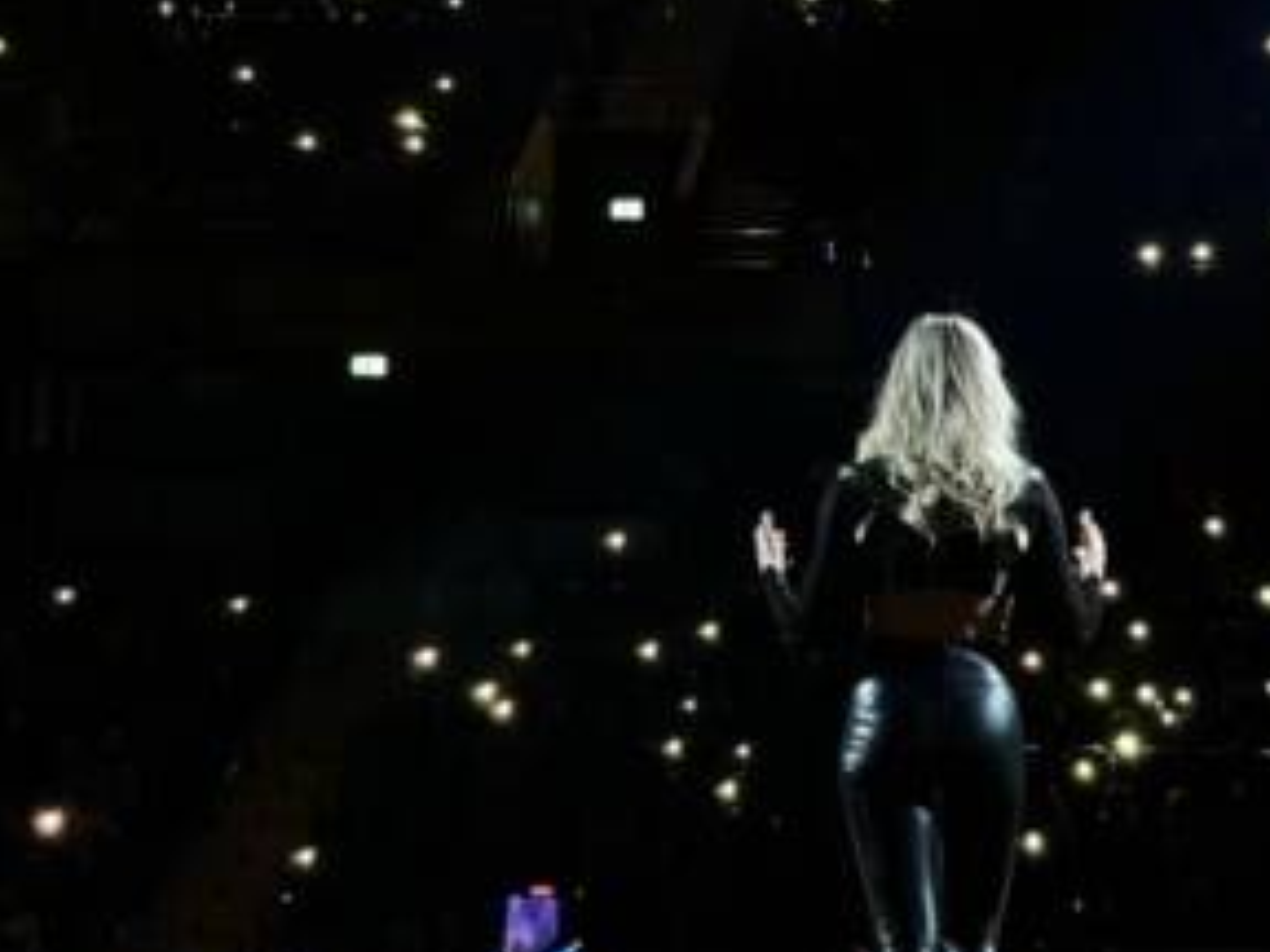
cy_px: 350
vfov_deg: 14.8
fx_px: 3669
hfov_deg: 19.5
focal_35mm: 100
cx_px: 913
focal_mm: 7.5
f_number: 2.2
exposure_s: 1/51
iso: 400
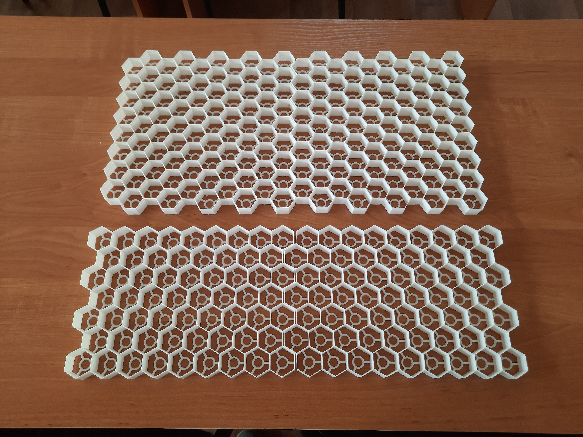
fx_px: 421
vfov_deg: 54.9
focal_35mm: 25
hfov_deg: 69.4
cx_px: 292
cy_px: 218
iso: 64
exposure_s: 1/50
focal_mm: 4.6
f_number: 2
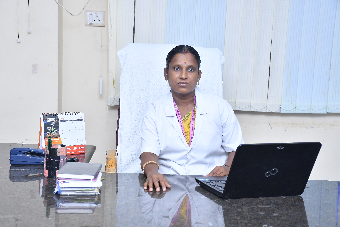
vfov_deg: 21.6
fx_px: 595
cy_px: 114
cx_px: 170
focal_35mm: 63
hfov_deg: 31.9
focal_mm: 42
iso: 500
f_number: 4.5
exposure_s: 1/125
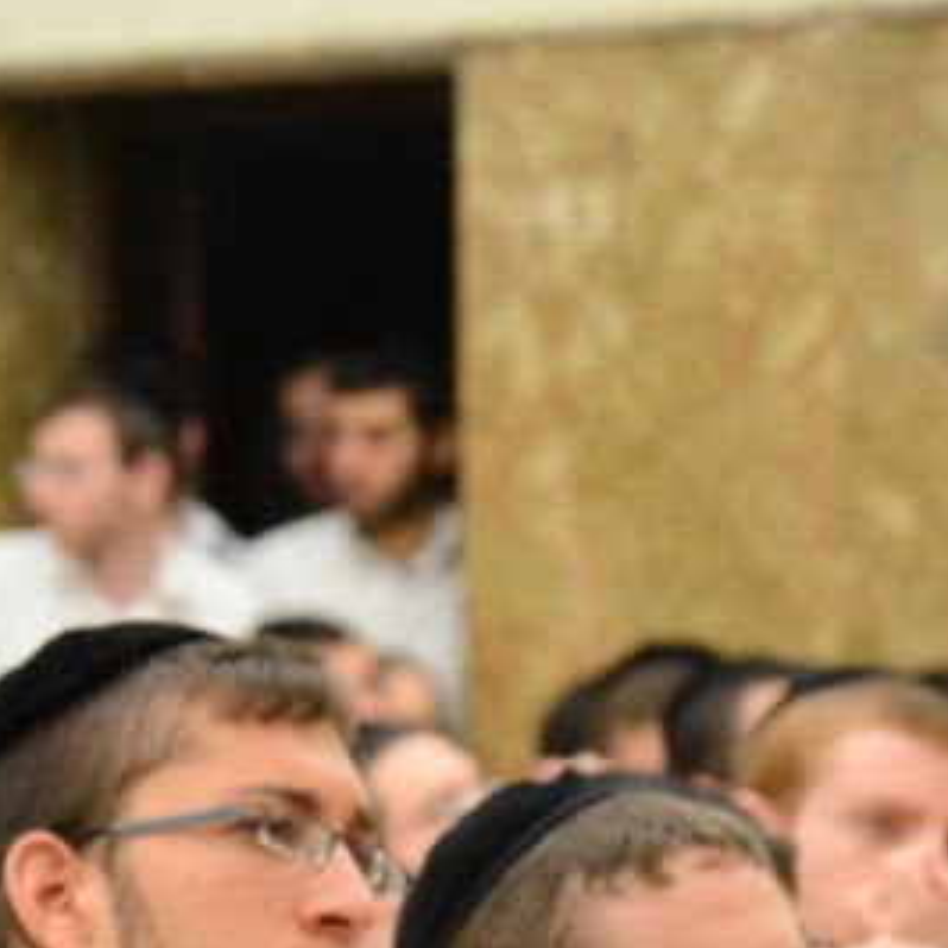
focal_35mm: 514
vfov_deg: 3.4
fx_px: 15914
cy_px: 1197
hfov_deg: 3.4
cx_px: -478
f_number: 5.6
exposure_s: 1/100
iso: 800
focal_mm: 105
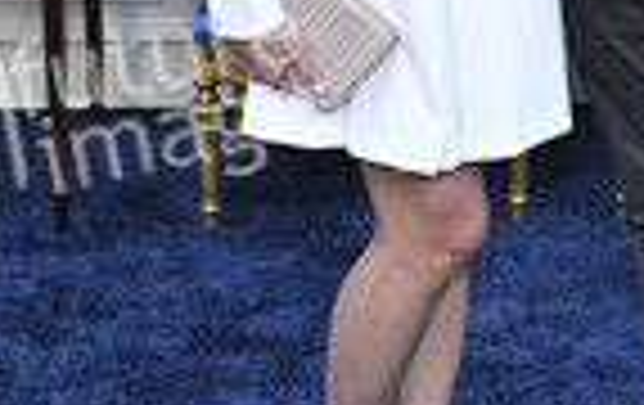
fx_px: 2198
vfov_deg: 10.3
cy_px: -108
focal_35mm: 125
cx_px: 576
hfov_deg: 16.5
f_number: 6.3
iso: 800
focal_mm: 44
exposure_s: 1/250
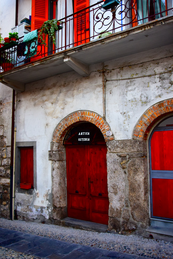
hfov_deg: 40.0
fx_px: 238
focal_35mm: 33
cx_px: 86
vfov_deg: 57.2
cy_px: 130
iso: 800
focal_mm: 22
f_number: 5
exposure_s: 1/100
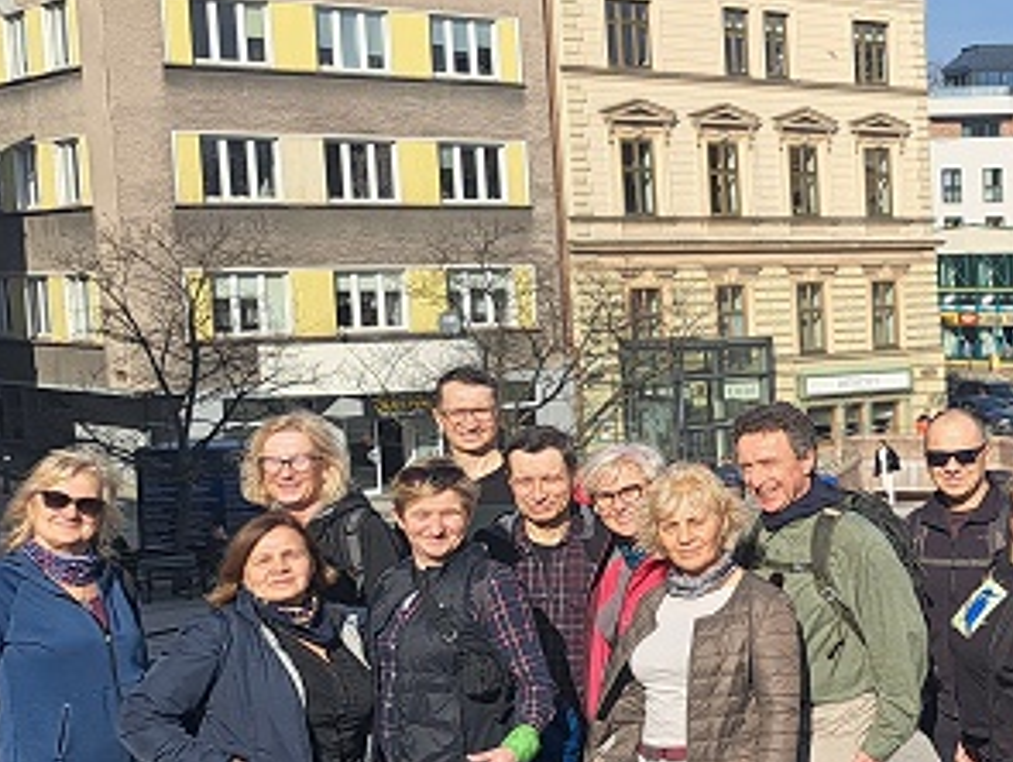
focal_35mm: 52
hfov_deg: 33.5
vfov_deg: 28.0
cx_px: 1023
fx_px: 1524
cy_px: 491
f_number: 1.8
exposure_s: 1/1479
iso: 50
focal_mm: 5.23
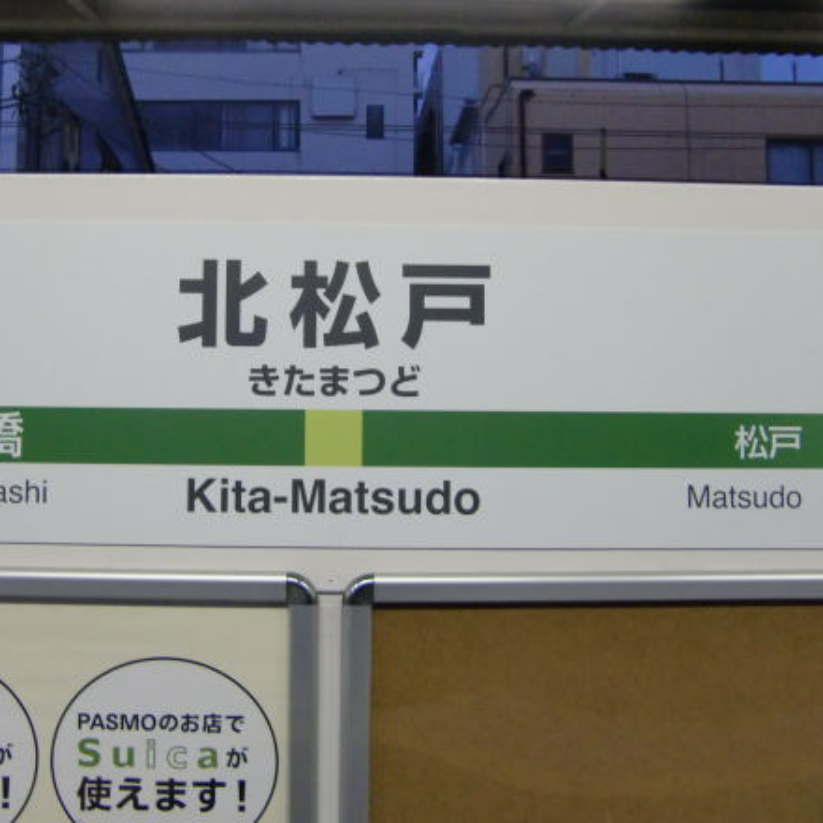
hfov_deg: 45.8
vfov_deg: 46.0
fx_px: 968
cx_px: 339
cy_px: 389
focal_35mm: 36
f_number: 2.6
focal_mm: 4.9
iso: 400
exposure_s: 1/60
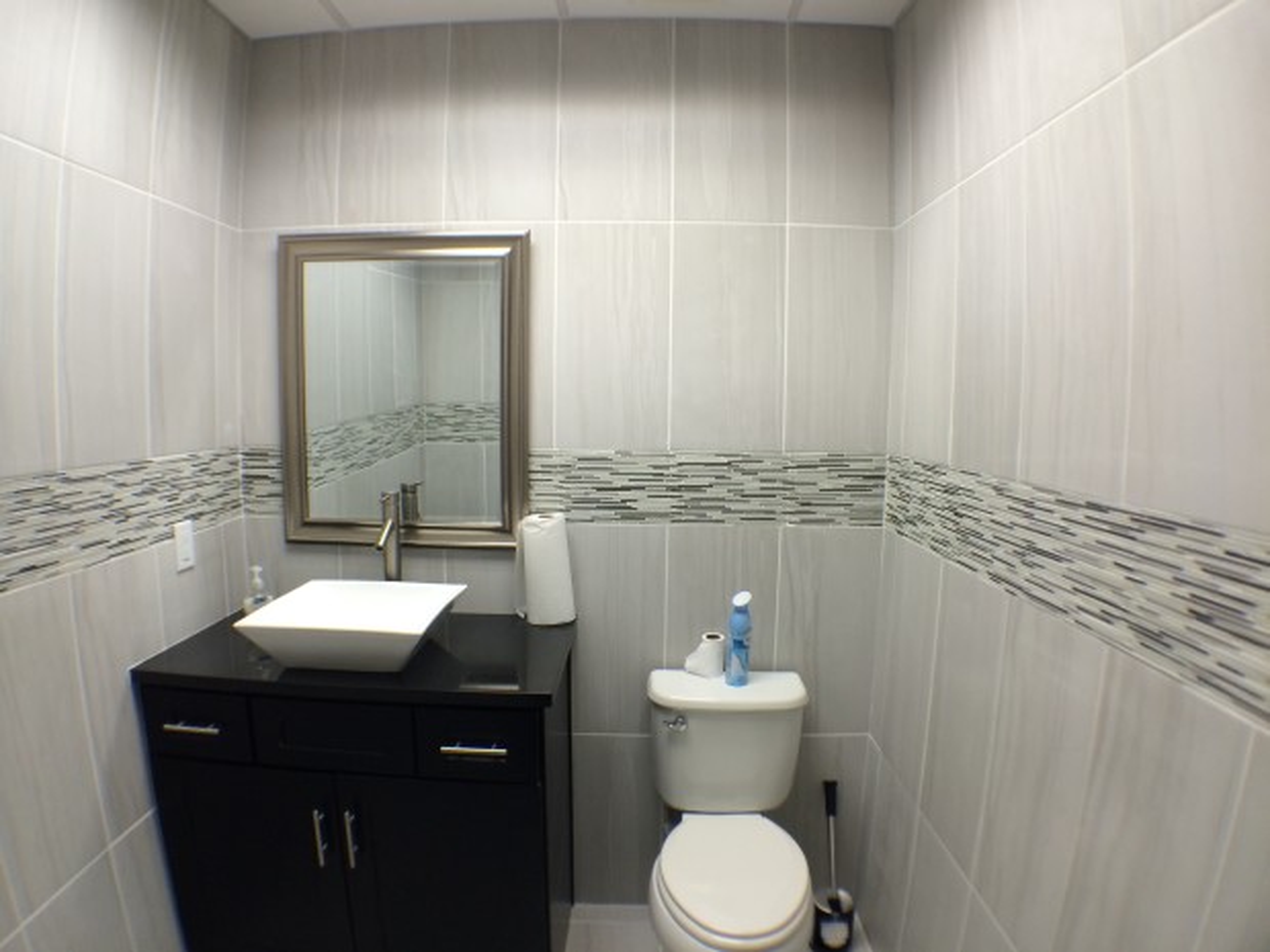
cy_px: 476
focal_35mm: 30
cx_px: 635
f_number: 2.2
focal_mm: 4.12
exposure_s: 1/30
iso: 40
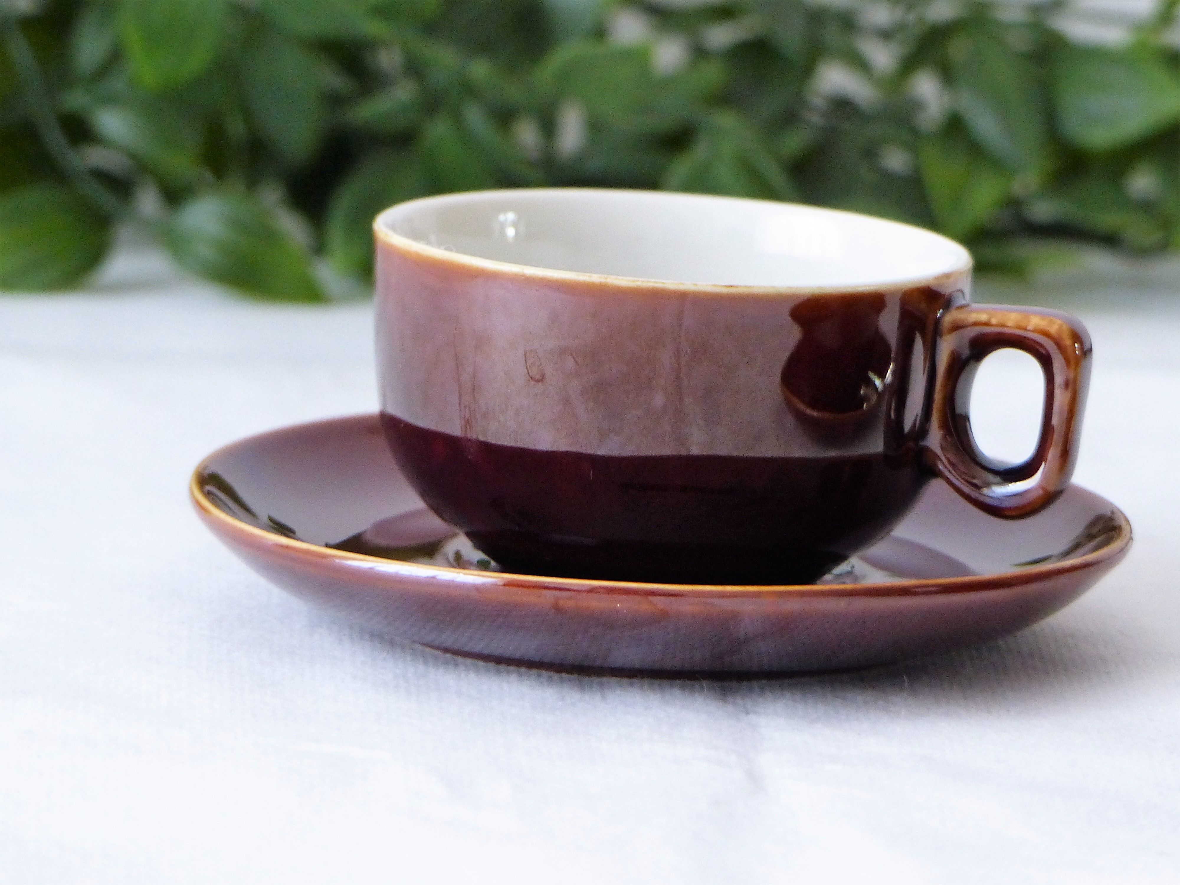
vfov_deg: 5.0
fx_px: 10056
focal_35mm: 295
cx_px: 590
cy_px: 442
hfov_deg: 6.7
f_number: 2.8
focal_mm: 48.3
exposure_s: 1/30
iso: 400
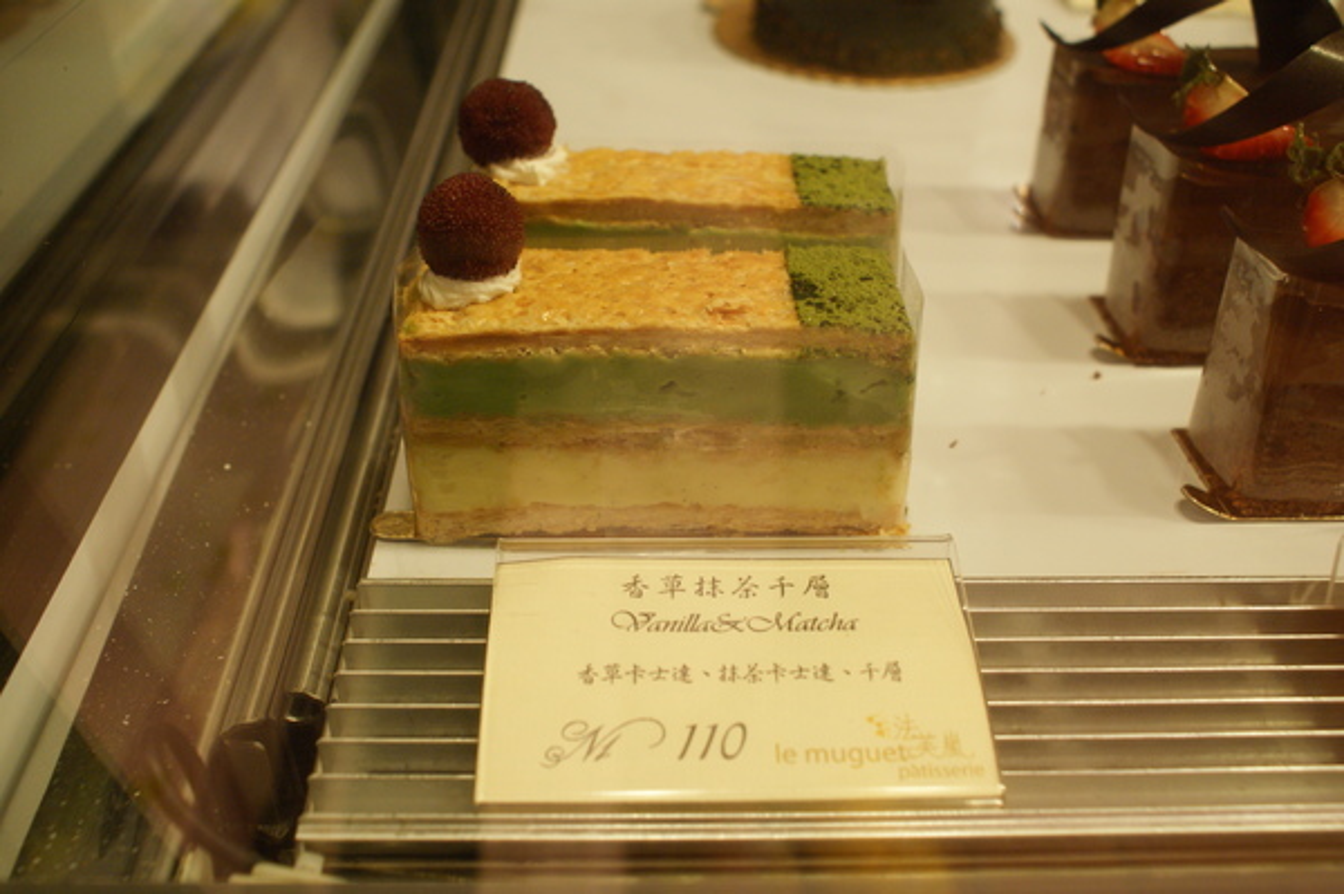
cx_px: 672
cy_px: 447
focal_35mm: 36
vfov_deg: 36.8
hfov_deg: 53.2
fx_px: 1343
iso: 400
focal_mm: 24
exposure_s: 1/30
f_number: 4.5
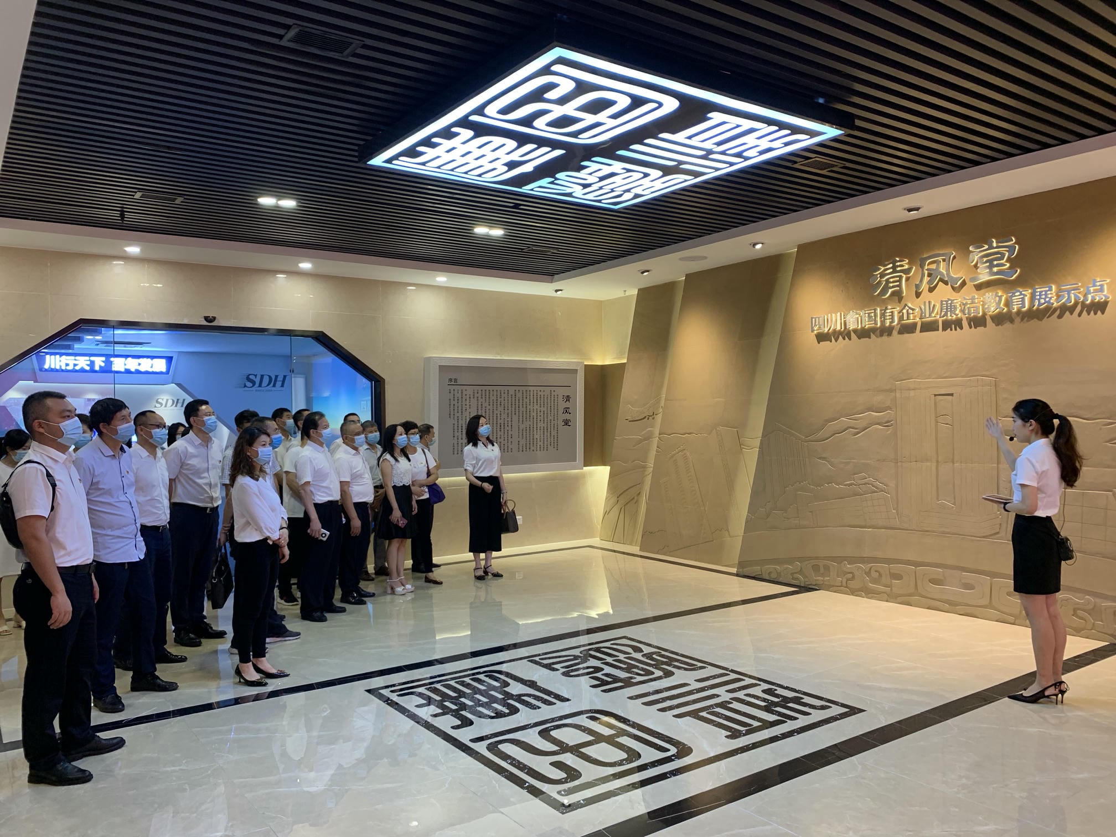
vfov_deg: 53.1
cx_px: 558
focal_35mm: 26
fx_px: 838
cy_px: 418
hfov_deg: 67.3
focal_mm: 4.25
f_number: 1.8
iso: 80
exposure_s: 1/50
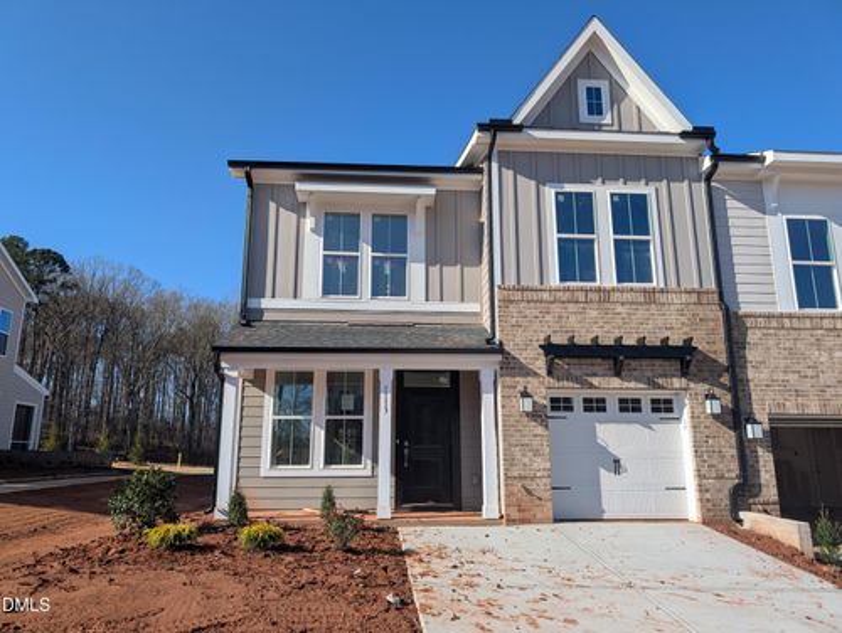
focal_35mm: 24
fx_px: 584
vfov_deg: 56.9
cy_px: 316
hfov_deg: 71.5
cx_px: 421
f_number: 1.68
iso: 20
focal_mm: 6.9
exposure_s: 1/1193
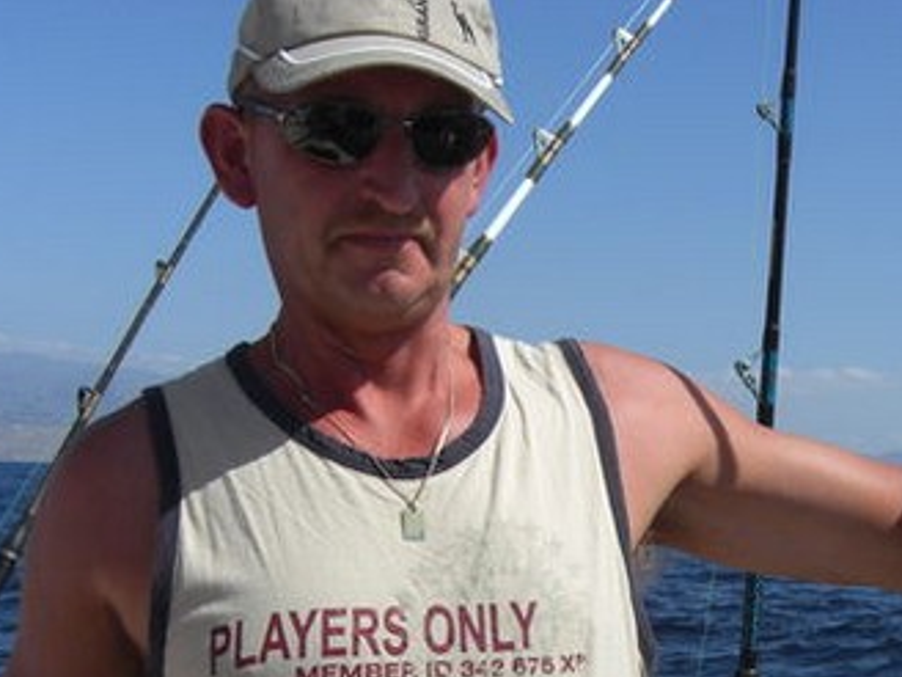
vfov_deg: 19.7
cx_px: 693
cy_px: 644
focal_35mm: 73
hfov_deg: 26.3
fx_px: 1902
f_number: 8
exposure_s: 1/320
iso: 80
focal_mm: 7.9
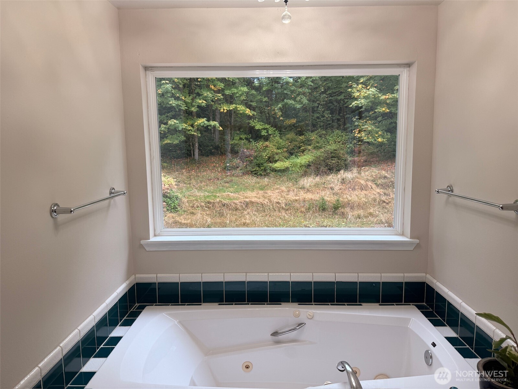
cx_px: 259
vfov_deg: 56.8
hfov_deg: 71.6
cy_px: 194
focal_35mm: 24
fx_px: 359
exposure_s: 1/120
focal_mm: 6.76
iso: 80
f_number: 1.78
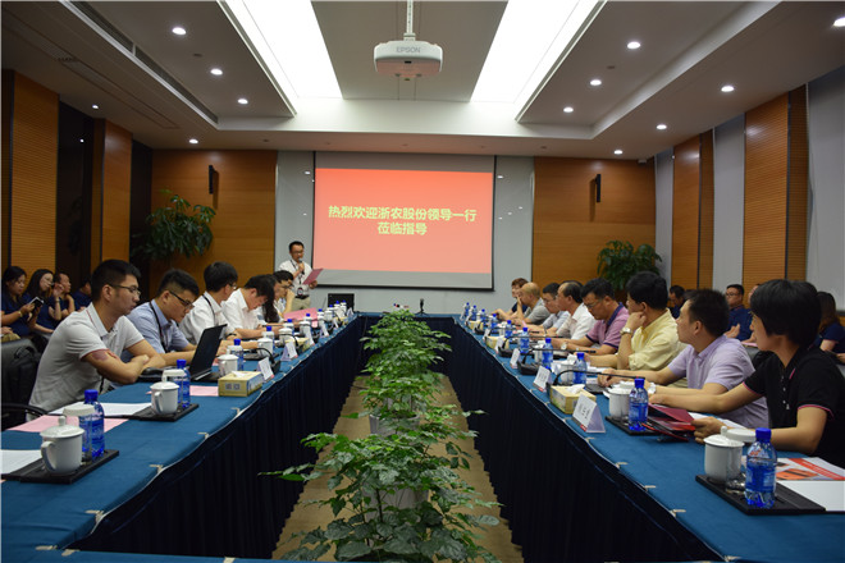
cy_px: 282
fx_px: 634
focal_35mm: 27
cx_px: 422
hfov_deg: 67.4
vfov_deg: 47.9
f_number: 4
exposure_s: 1/60
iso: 500
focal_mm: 18
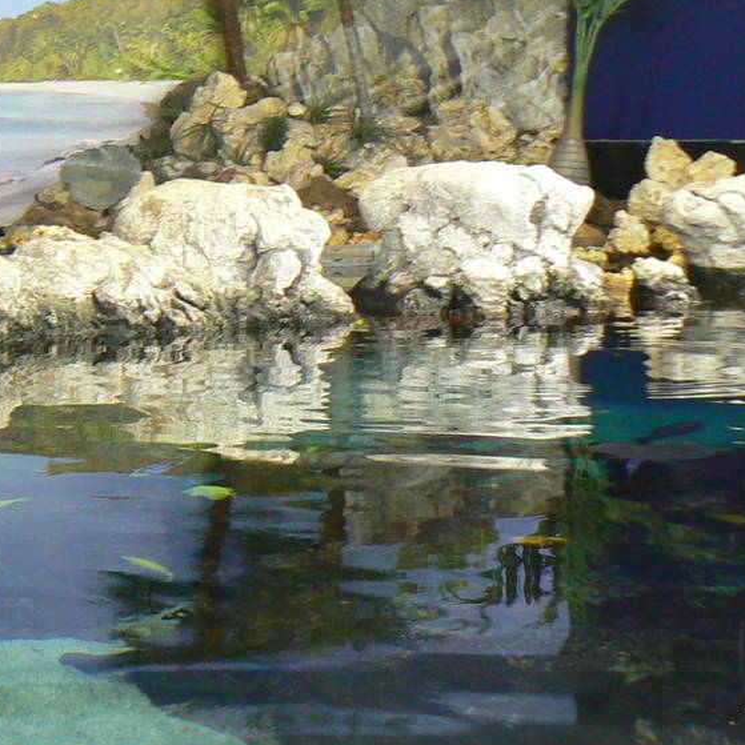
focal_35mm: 91
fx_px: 2216
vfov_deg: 19.1
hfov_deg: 17.9
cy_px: 277
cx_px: -201
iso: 125
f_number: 2.8
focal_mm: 6
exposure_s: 1/30
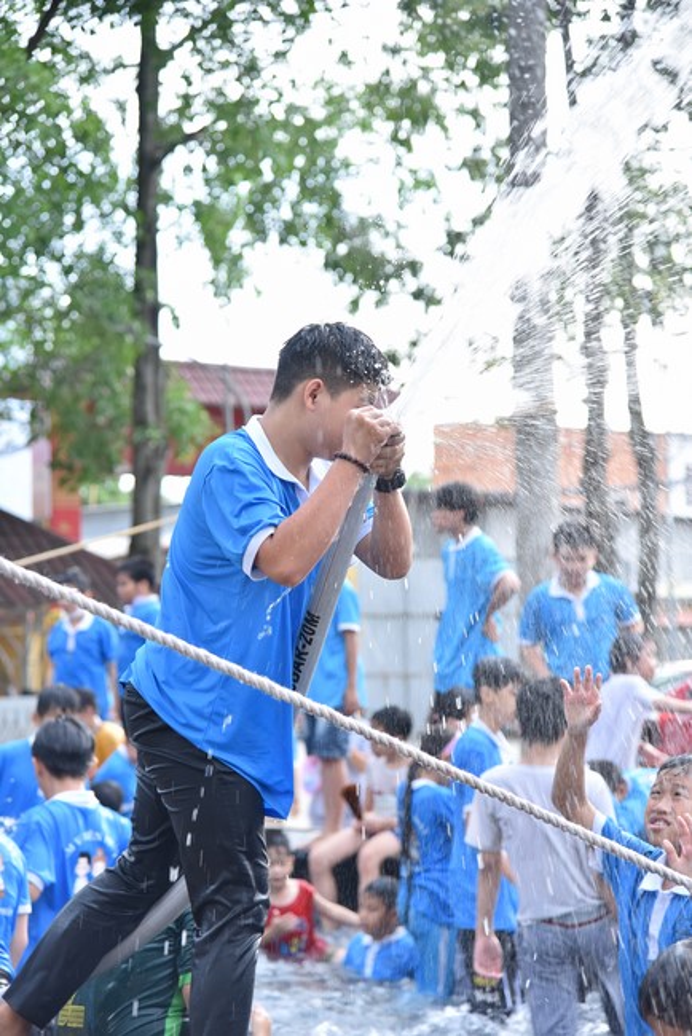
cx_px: 346
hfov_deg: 14.9
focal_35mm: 92
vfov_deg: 22.1
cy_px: 518
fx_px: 2650
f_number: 4.5
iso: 320
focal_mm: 92
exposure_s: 1/160
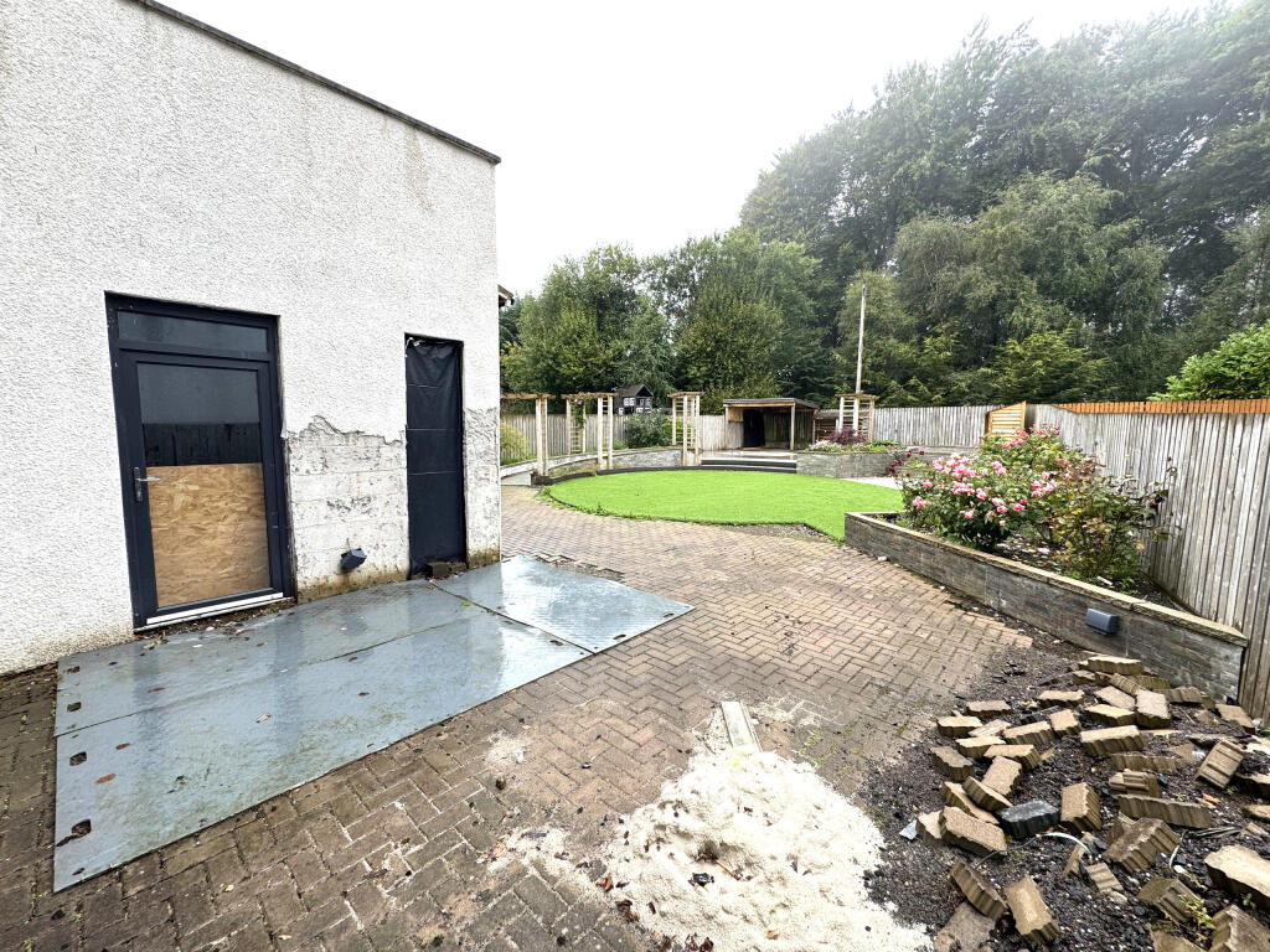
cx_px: 635
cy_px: 476
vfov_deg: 85.7
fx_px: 514
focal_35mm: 14
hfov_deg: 102.1
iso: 50
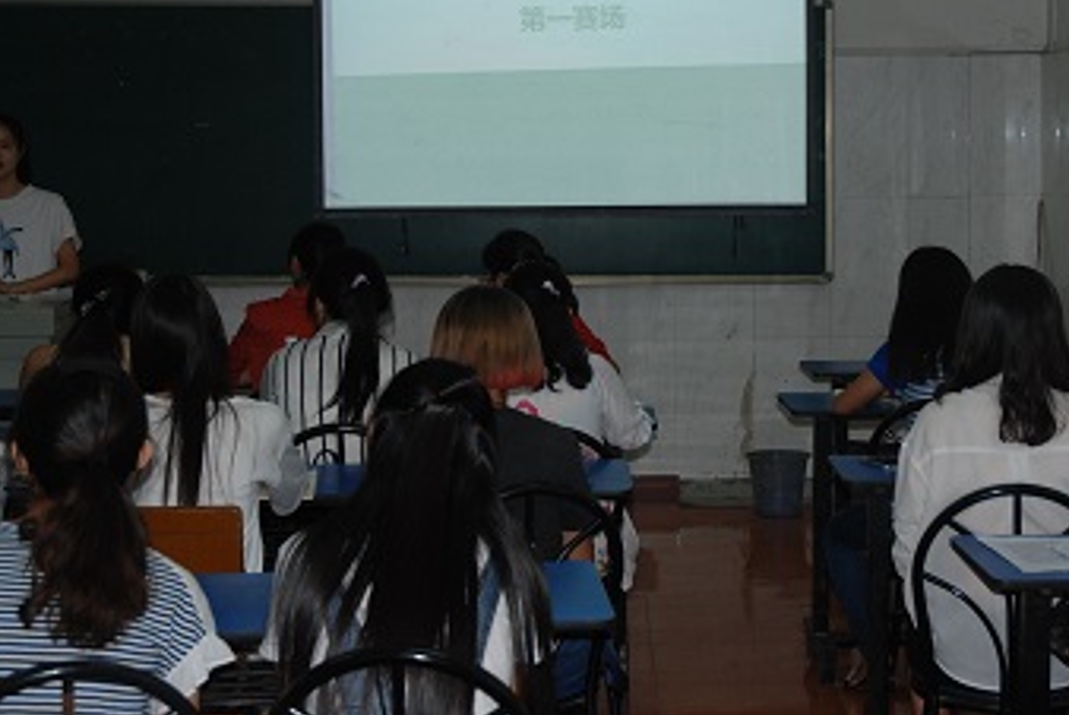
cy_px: 215
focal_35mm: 69
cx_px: 648
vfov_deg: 19.8
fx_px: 2043
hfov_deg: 29.2
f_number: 4
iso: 200
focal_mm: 31
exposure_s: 1/60
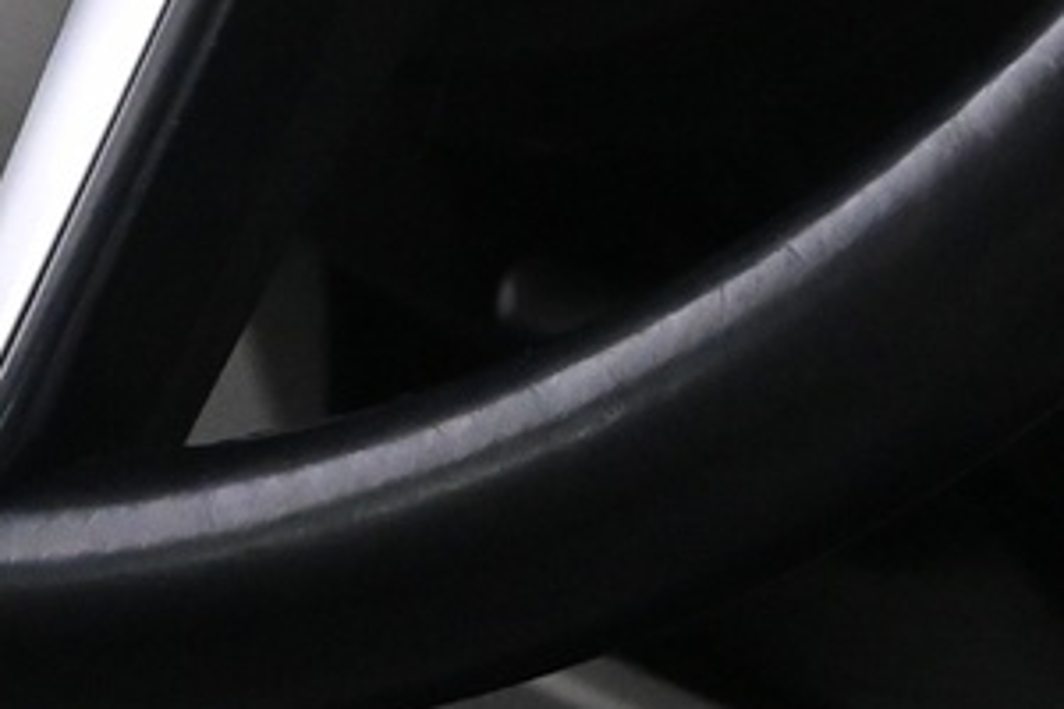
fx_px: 5260
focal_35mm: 178
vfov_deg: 7.4
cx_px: 348
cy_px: -819
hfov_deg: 11.5
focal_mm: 22
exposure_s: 1/30
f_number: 4
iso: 3200
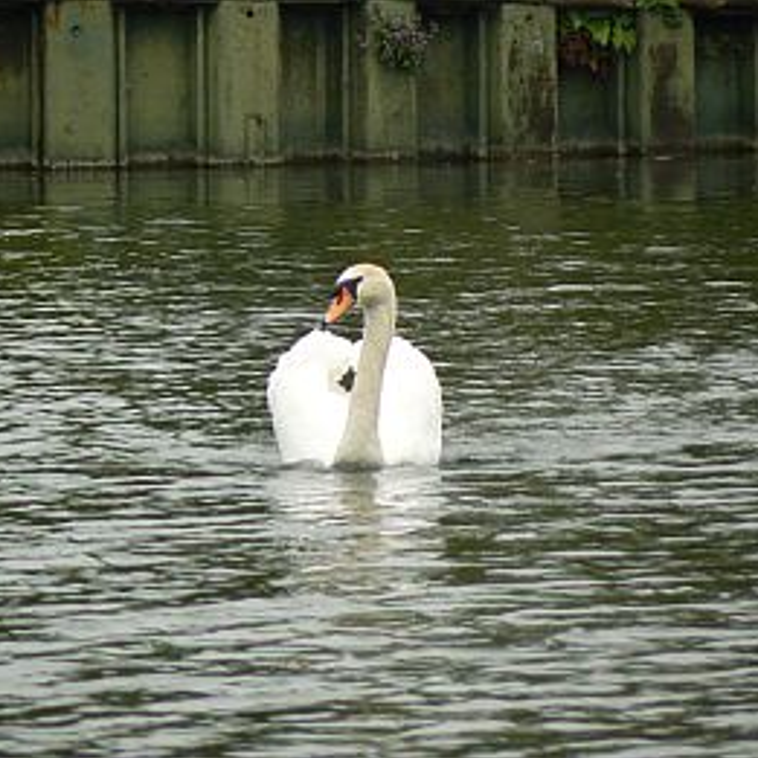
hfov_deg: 3.4
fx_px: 12709
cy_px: 379
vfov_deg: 3.4
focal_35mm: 513
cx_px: 354
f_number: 4
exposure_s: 1/80
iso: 80
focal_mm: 72
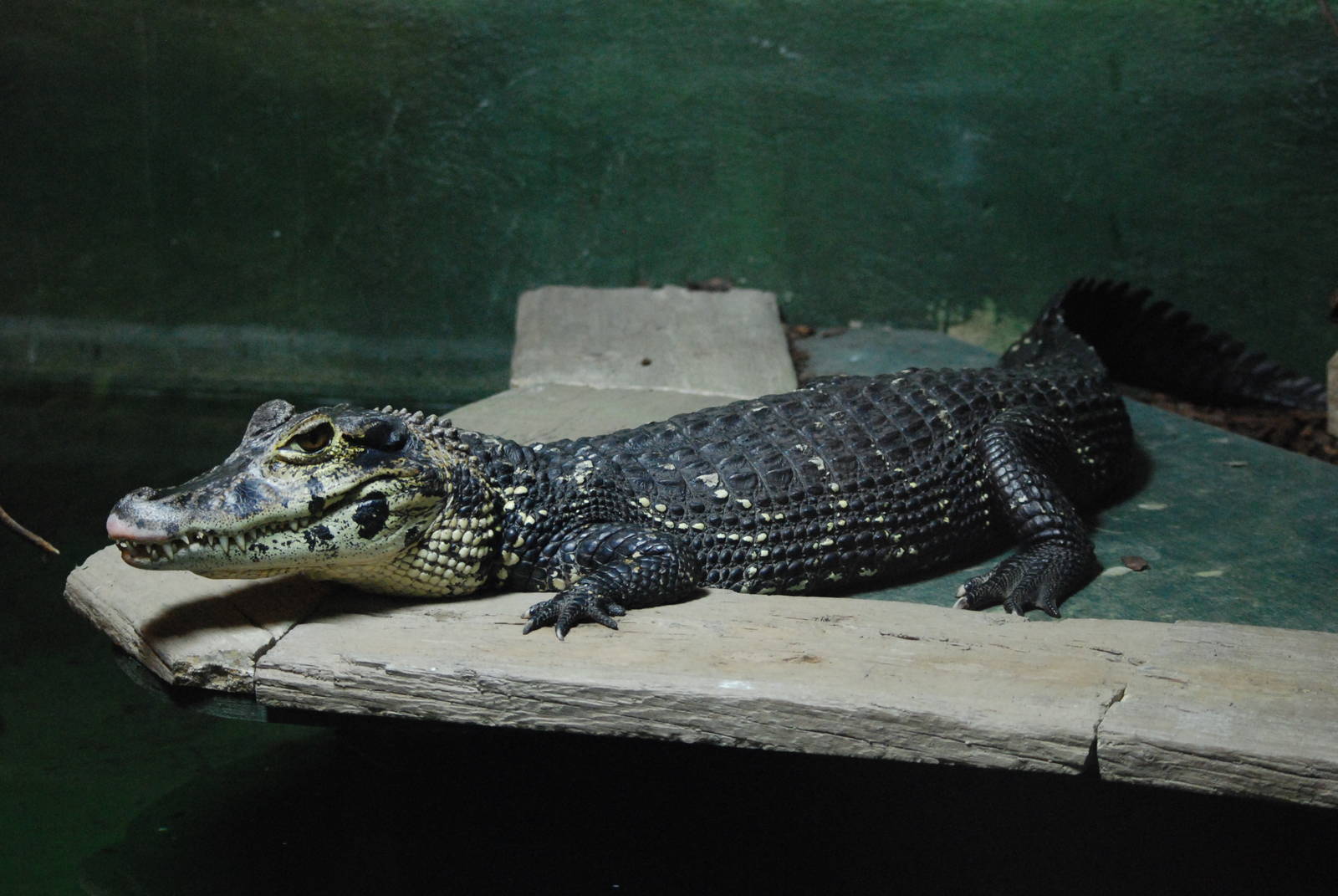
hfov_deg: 19.4
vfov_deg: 13.1
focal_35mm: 105
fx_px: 3907
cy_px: 448
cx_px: 669
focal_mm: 70
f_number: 4
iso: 1600
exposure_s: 1/160
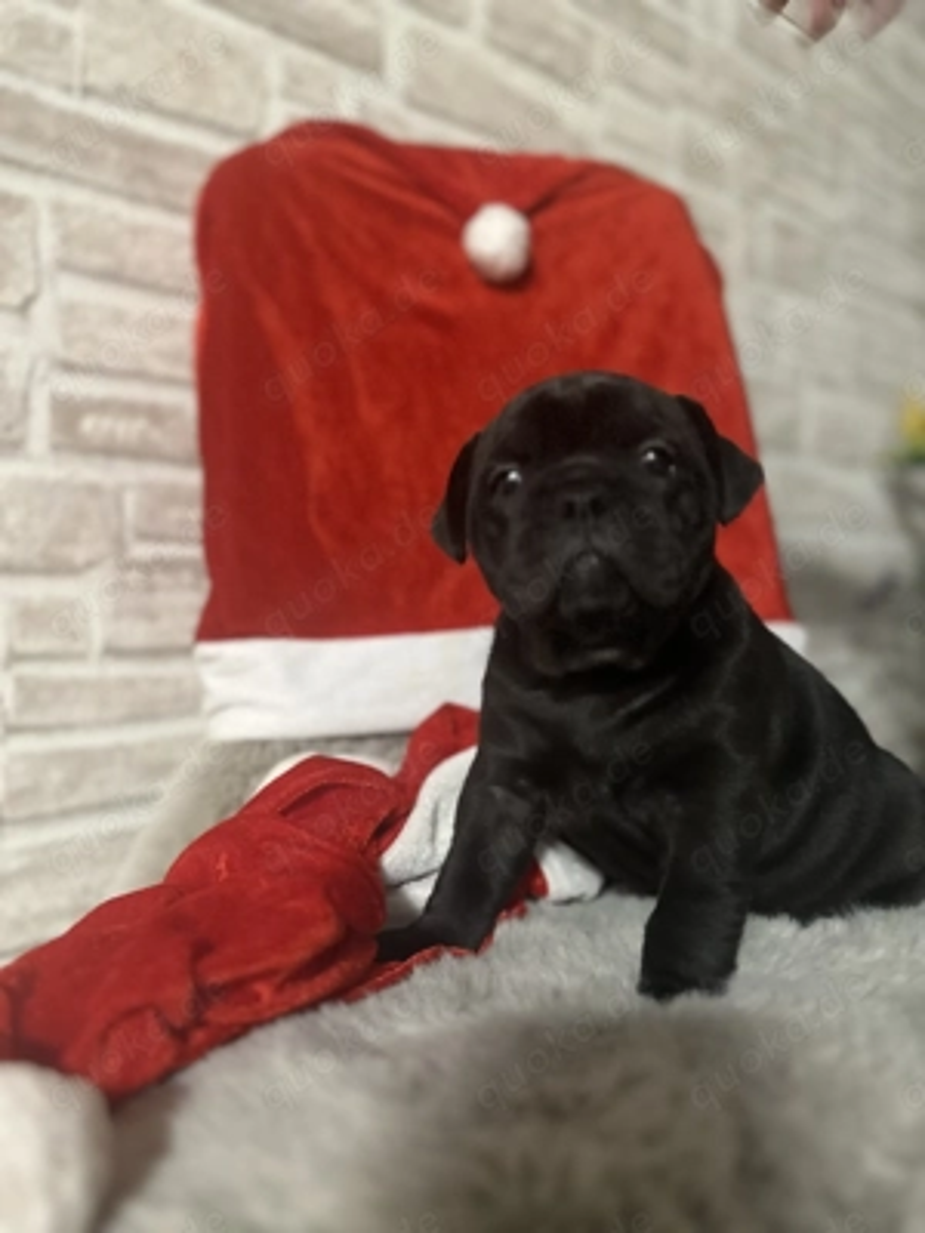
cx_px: 462
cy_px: 616
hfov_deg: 56.8
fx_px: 855
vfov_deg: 71.6
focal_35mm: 24
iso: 800
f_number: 1.78
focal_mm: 6.86
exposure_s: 1/33
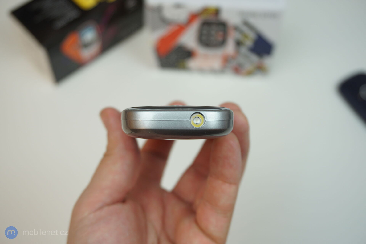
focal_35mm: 45
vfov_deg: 29.9
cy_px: 122
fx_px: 457
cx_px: 183
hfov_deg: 43.6
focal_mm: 30
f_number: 5
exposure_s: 1/60
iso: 250
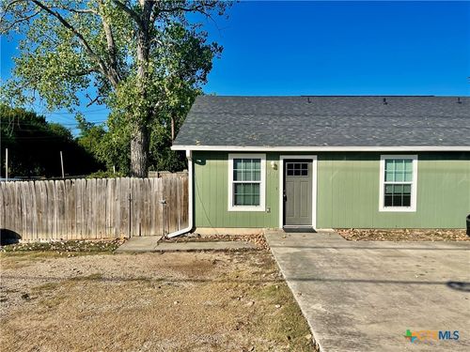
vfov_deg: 54.9
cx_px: 235
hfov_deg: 69.4
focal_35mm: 25
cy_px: 176
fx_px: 339
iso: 32
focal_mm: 5.1
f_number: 1.6
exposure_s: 1/3559
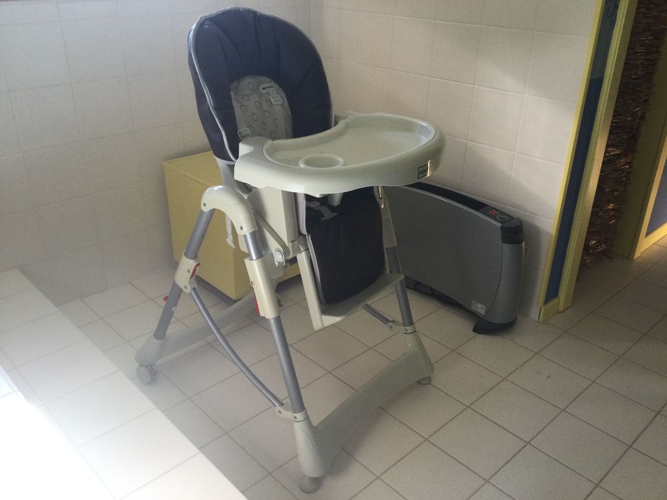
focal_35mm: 31
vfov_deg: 45.4
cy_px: 250
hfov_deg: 58.4
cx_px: 334
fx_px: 597
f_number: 2.4
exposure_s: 1/33
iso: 32
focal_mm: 3.3
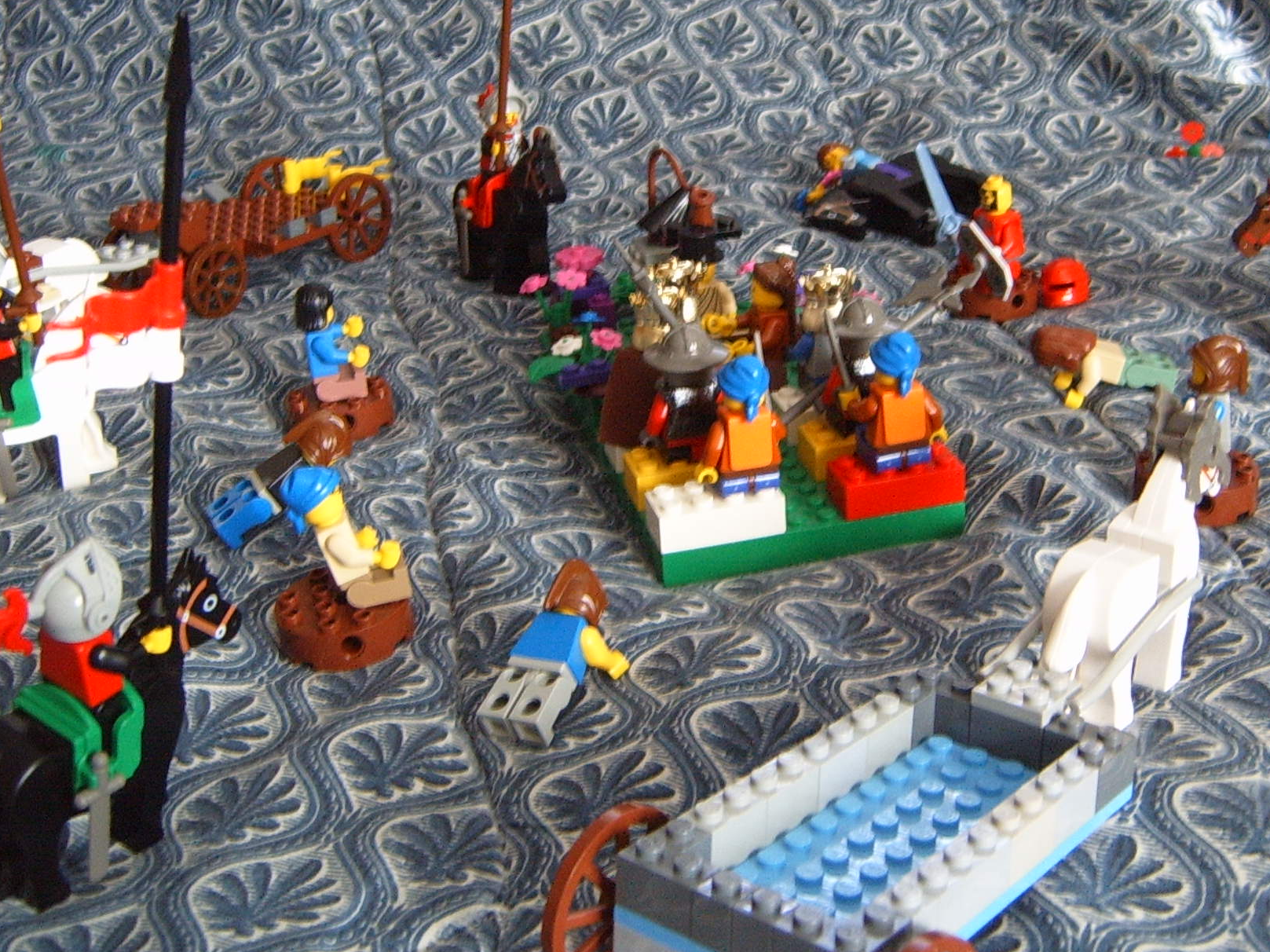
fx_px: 1907
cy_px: 372
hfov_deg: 36.8
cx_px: 690
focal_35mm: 52
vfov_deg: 27.9
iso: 141
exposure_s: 1/15
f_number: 2.9
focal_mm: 6.2
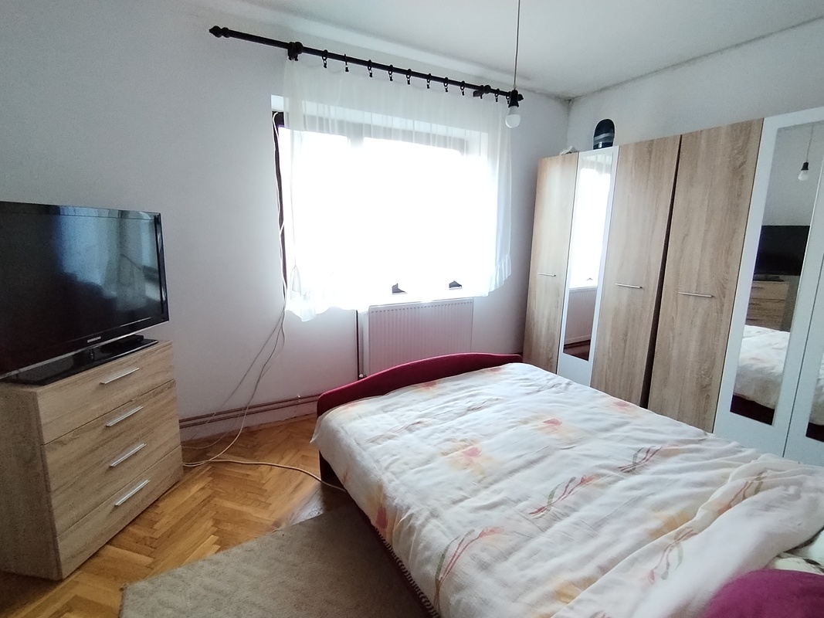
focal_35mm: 16
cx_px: 412
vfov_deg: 78.1
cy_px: 309
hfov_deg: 94.5
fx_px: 381
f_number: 2.2
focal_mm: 1.42
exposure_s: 1/33.3
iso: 473
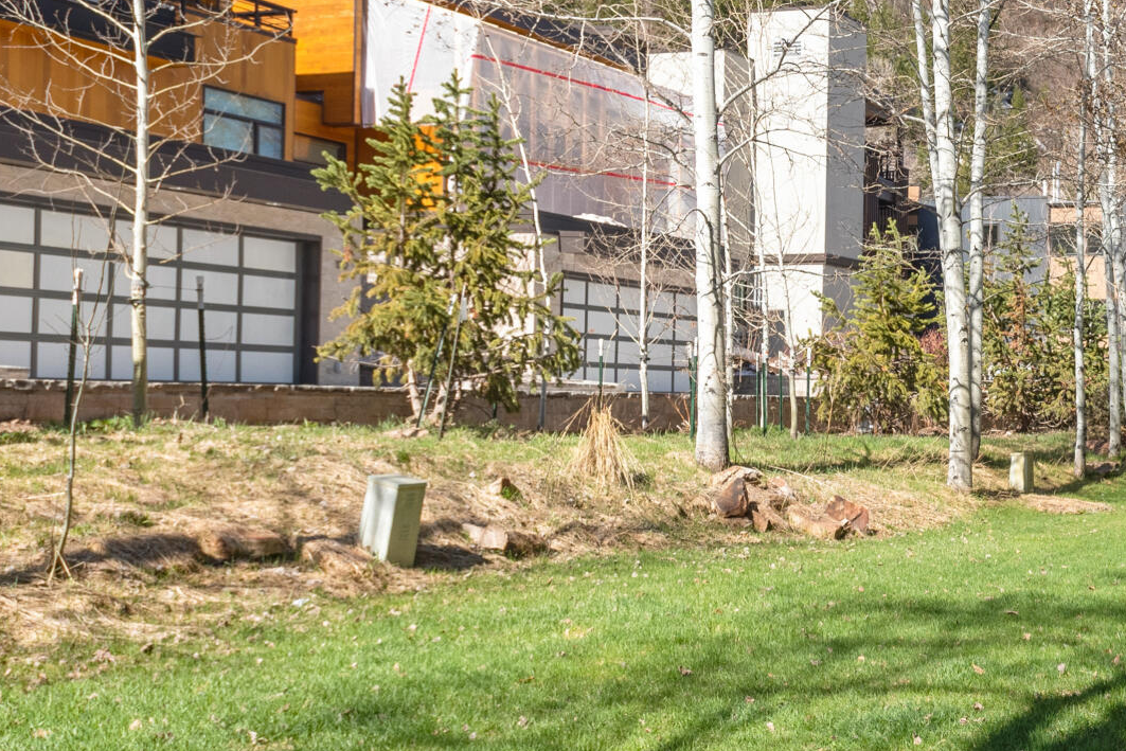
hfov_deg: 36.5
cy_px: 366
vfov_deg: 28.1
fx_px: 1501
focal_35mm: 48
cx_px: 1150
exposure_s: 1/320
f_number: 7.1
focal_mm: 17
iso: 500
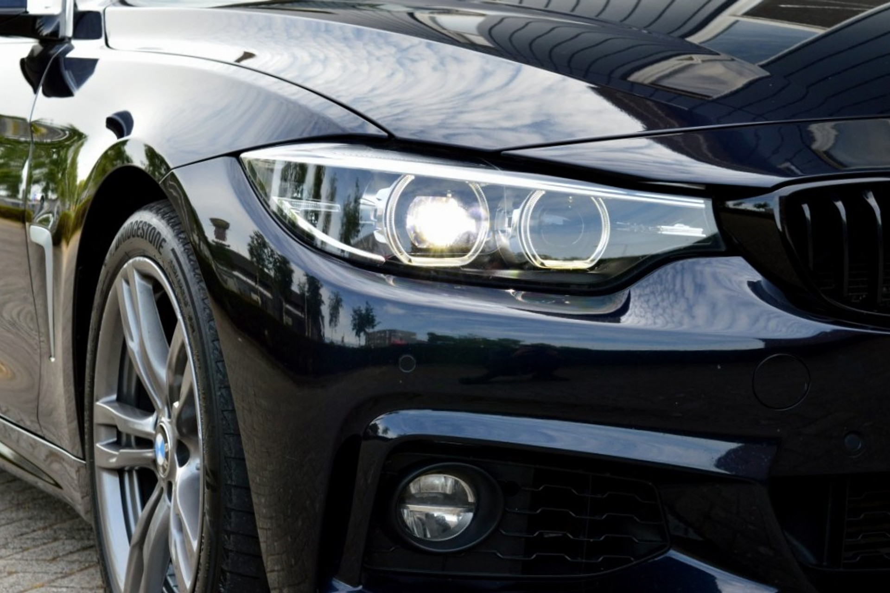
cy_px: 296
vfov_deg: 16.6
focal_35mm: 82
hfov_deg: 24.6
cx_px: 445
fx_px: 2039
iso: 400
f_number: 10
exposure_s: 1/160
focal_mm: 55
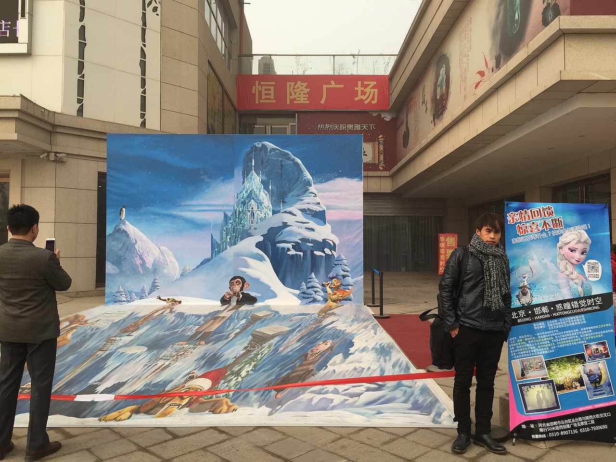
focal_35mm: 29
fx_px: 516
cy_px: 231
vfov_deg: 48.2
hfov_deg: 61.7
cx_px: 308
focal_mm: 4.15
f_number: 2.2
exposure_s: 1/638
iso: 32
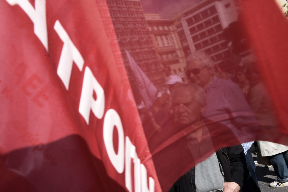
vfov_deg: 37.9
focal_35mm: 35
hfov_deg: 54.4
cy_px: 96
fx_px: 280
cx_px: 144
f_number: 22
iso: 400
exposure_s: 1/100
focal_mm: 35
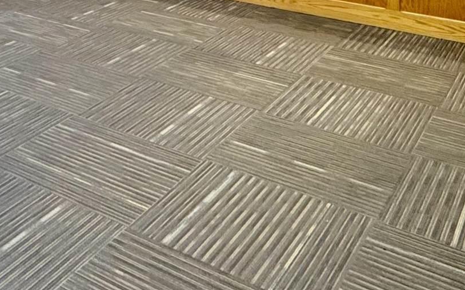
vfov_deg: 19.3
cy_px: -182
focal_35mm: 56
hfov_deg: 32.4
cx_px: -31
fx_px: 710
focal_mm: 2.22
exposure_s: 1/120
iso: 250
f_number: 2.2
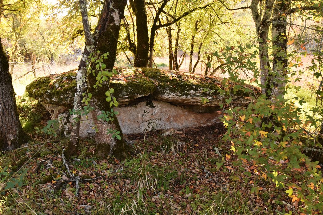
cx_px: 162
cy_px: 108
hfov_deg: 59.5
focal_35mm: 32
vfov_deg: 41.7
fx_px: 283
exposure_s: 1/125
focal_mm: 21
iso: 400
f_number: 5.6
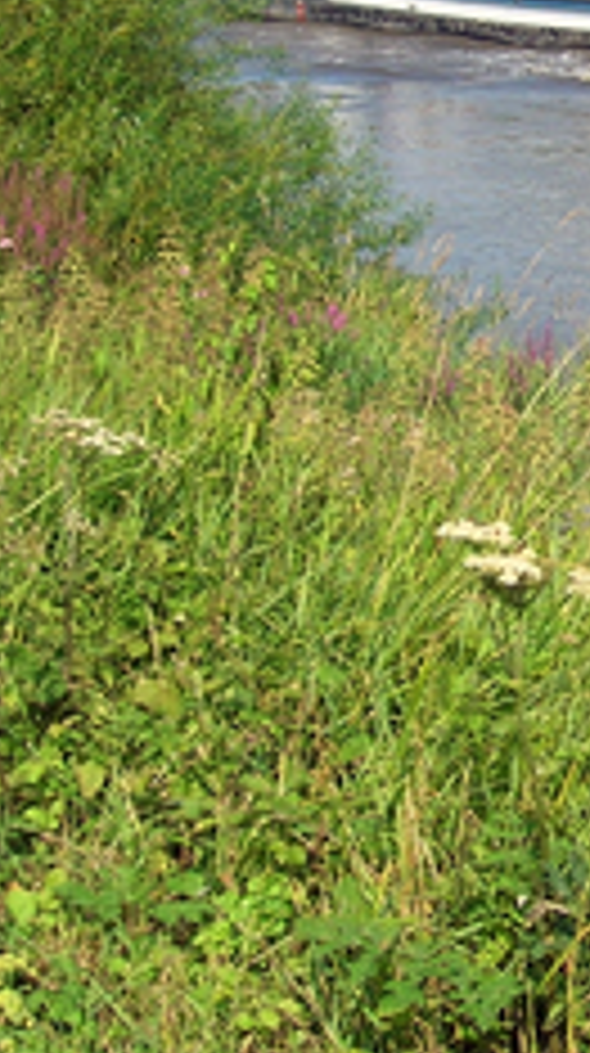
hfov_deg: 12.4
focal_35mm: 95
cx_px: 721
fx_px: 2652
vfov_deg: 22.4
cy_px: 335
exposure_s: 1/295
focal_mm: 5.7
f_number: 4.9
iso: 50
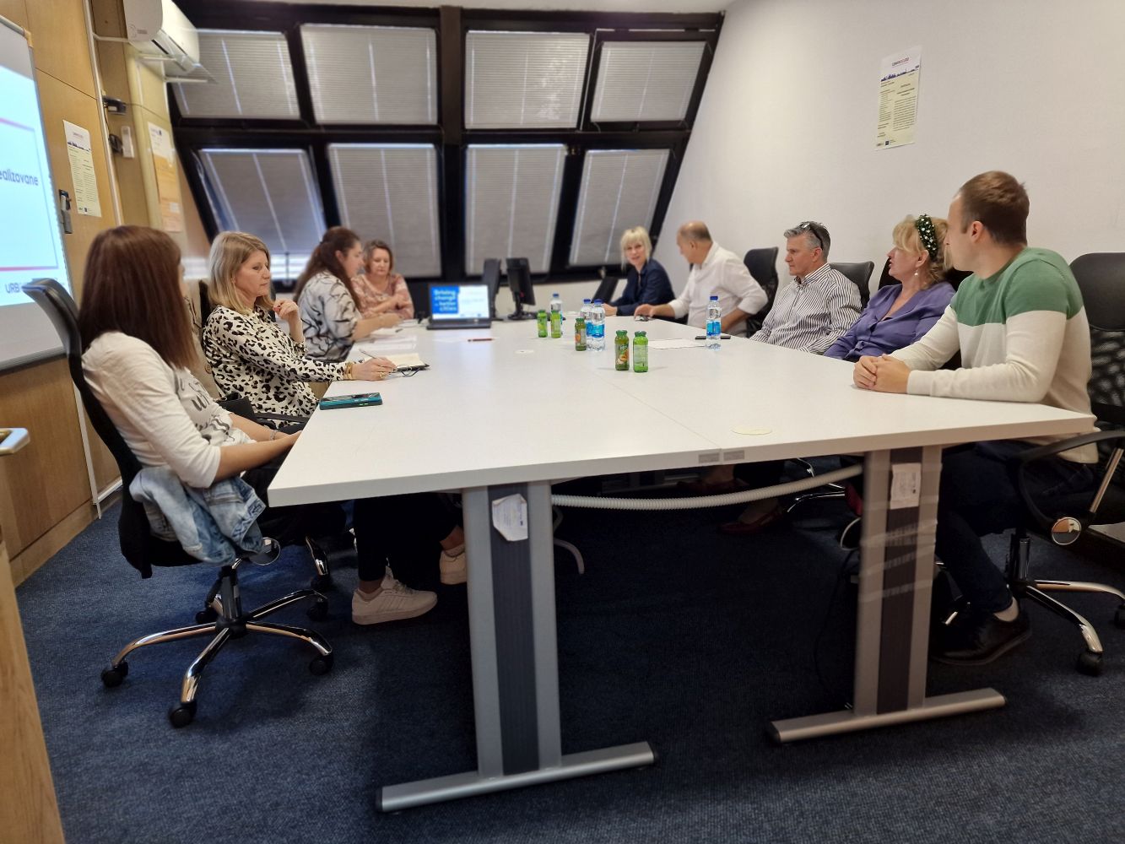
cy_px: 422
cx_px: 562
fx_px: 748
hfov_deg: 73.9
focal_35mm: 23
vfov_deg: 58.9
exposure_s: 1/60
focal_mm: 6.4
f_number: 1.8
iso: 200
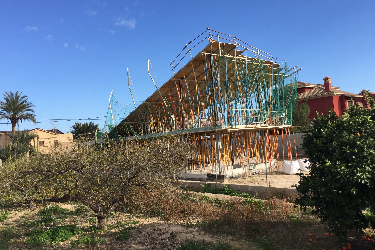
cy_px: 112
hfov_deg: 60.3
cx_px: 188
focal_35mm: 31
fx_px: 323
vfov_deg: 42.3
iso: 32
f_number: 2.2
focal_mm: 4.15
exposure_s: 1/1364
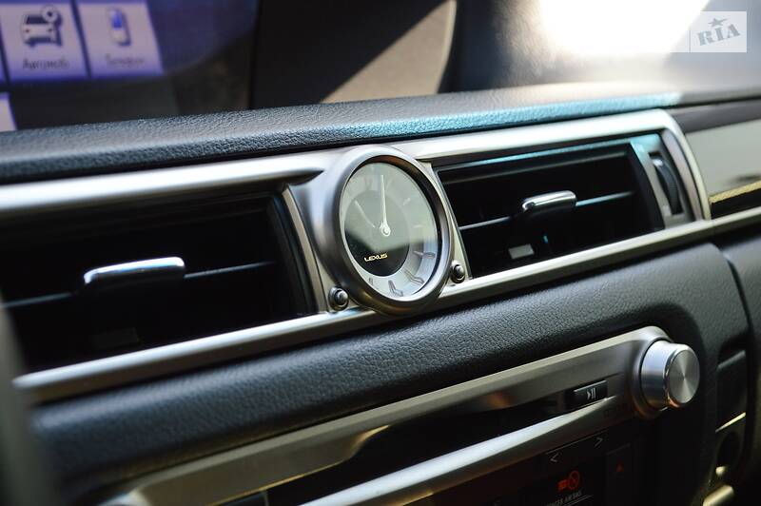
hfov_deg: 33.4
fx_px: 1267
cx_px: 380
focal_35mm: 60
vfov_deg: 22.6
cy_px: 253
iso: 360
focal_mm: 40
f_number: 5.6
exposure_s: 1/125
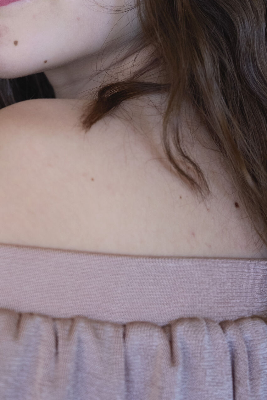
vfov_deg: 24.6
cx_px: 60
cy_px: 66
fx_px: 901
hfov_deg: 16.7
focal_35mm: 81
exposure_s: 1/200
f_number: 3.2
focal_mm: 28.9
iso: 400
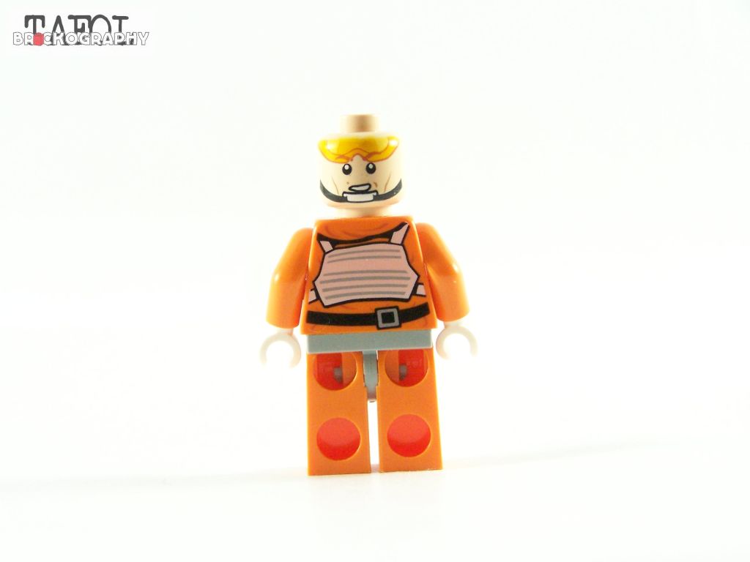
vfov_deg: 14.1
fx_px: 2275
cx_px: 375
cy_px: 281
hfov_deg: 18.7
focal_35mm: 105
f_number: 3.6
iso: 400
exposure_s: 1/60
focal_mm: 17.5
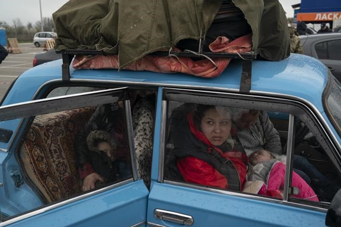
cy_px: 114
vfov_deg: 37.8
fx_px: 331
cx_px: 170
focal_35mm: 35
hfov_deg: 54.4
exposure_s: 1/2000
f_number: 4
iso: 400
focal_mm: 35
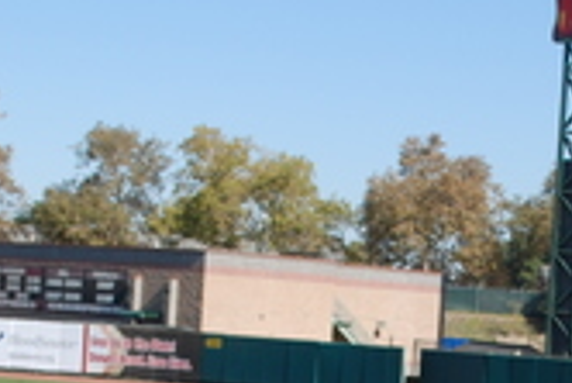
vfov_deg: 9.4
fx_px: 2274
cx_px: 407
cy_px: 504
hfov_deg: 14.3
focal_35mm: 143
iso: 100
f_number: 4
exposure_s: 1/640
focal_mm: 22
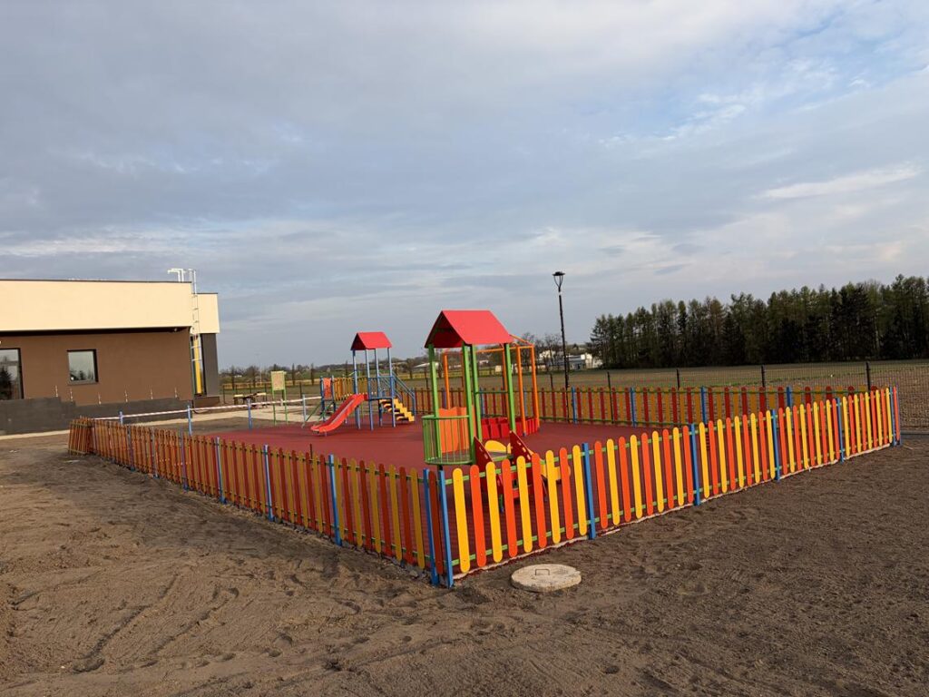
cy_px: 348
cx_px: 464
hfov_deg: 67.3
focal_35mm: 26
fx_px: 698
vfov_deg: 53.1
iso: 50
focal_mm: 5.96
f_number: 1.6
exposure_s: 1/1311
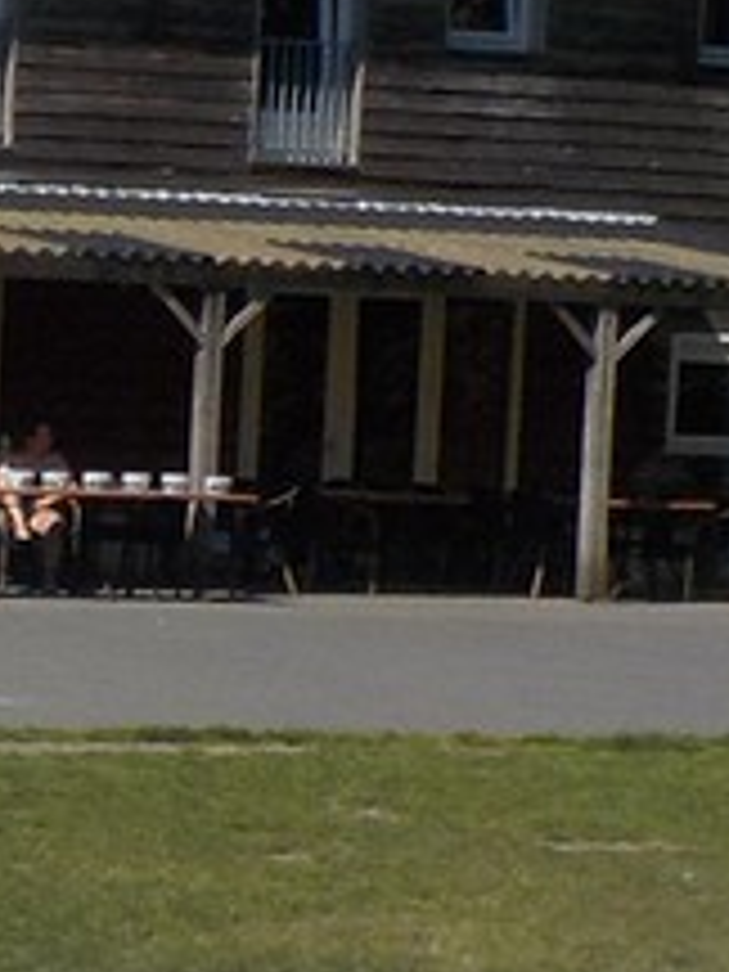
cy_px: 756
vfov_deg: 13.8
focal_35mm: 142
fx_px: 3987
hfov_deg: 9.9
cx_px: -598
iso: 125
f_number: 3.3
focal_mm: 4.1
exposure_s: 1/2000
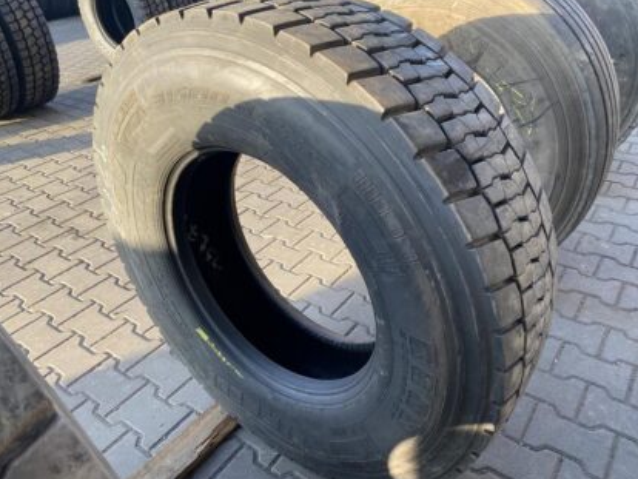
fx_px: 498
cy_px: 241
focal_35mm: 27
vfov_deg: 51.4
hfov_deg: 65.3
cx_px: 328
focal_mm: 4.25
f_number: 1.8
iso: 32
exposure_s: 1/122
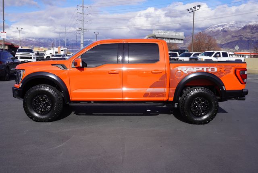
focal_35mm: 34
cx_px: 129
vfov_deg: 38.4
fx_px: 247
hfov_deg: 55.1
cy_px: 86
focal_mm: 23
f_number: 10
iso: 100
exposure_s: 1/200
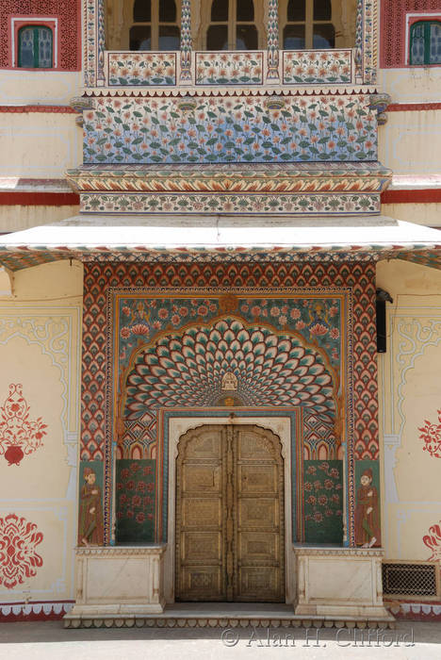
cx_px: 220
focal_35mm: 57
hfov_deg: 23.8
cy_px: 330
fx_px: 1045
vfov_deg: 35.0
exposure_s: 1/125
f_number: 7.1
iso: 100
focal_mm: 38
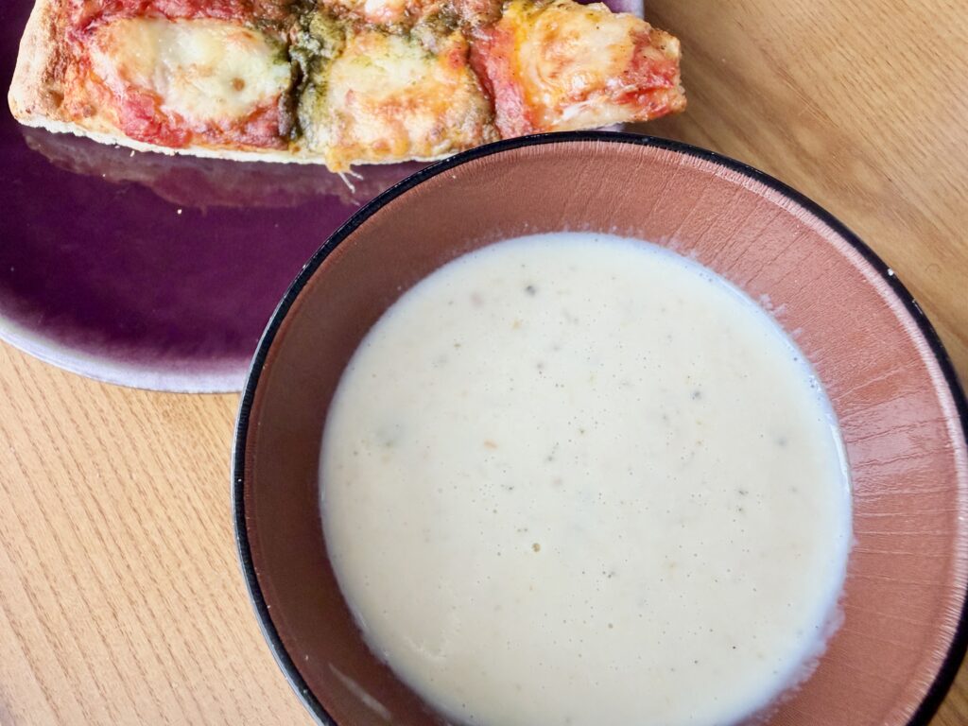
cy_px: 363
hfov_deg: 71.6
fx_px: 671
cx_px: 484
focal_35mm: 24
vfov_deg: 56.8
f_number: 2.2
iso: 200
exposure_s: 1/121
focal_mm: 2.22
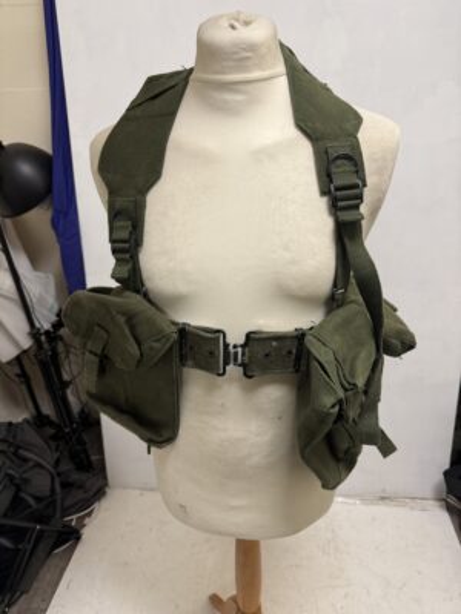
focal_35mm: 24
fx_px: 426
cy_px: 307
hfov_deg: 56.8
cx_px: 230
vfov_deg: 71.6
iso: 200
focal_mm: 6.76
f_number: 1.78
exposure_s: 1/100
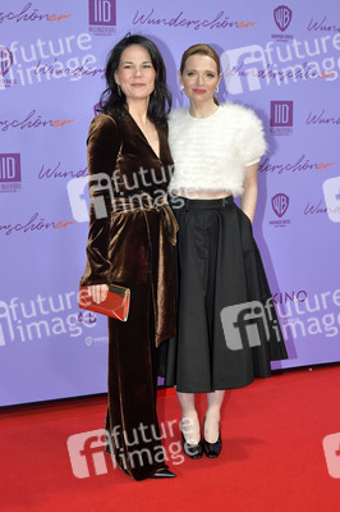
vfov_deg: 39.6
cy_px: 256
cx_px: 170
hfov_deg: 26.9
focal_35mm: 50
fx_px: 710
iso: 1800
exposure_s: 1/200
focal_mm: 50
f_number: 7.1
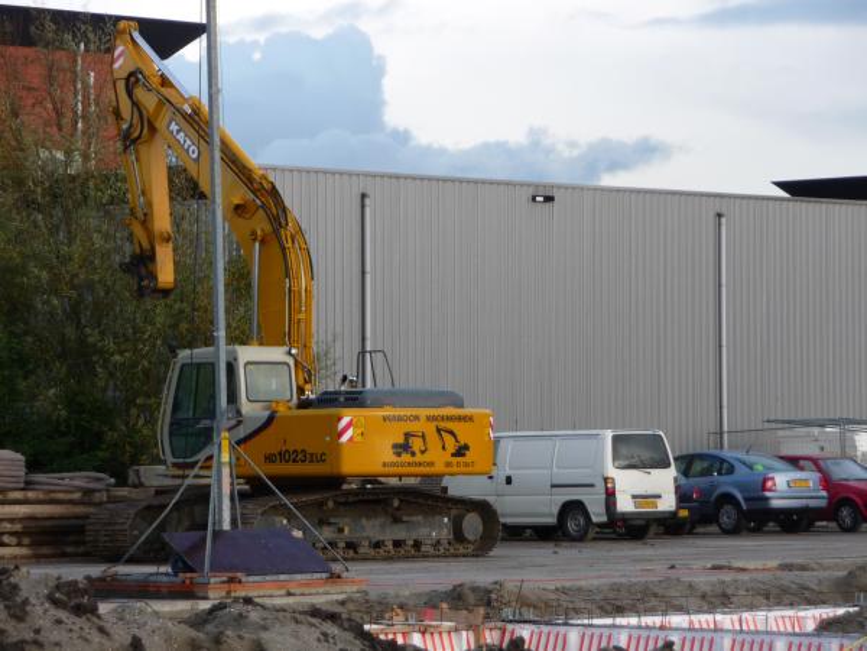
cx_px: 434
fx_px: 3957
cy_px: 326
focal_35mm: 158
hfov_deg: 12.5
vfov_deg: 9.4
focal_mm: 27.1
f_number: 4.8
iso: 100
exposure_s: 1/200
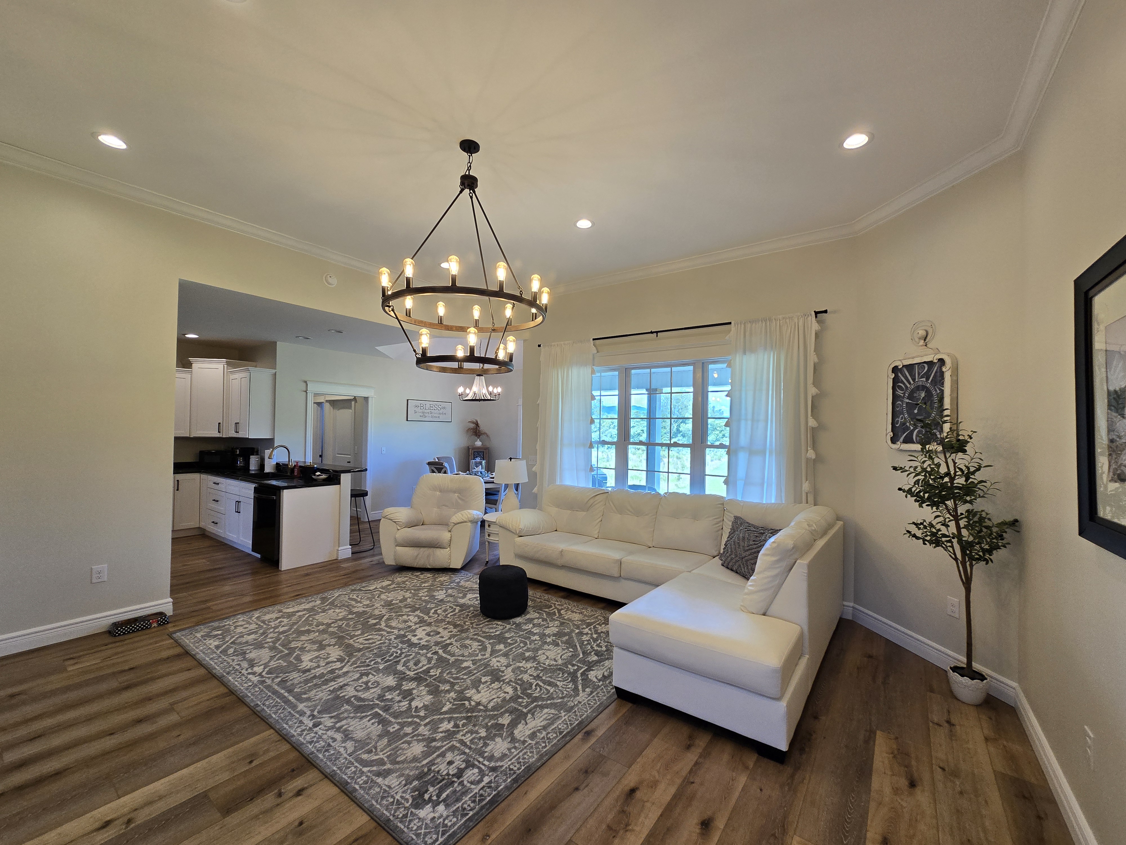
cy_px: 422
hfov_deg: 106.2
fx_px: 423
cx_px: 563
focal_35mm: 13
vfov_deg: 89.9
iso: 80
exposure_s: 1/120
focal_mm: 2.2
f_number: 2.2
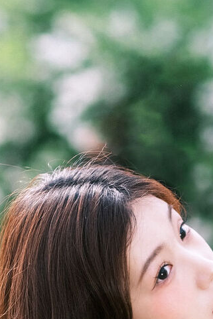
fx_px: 3716
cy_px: 458
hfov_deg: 3.3
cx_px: 308
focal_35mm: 419
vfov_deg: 4.9
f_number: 2.5
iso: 250
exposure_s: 1/1000
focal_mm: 85
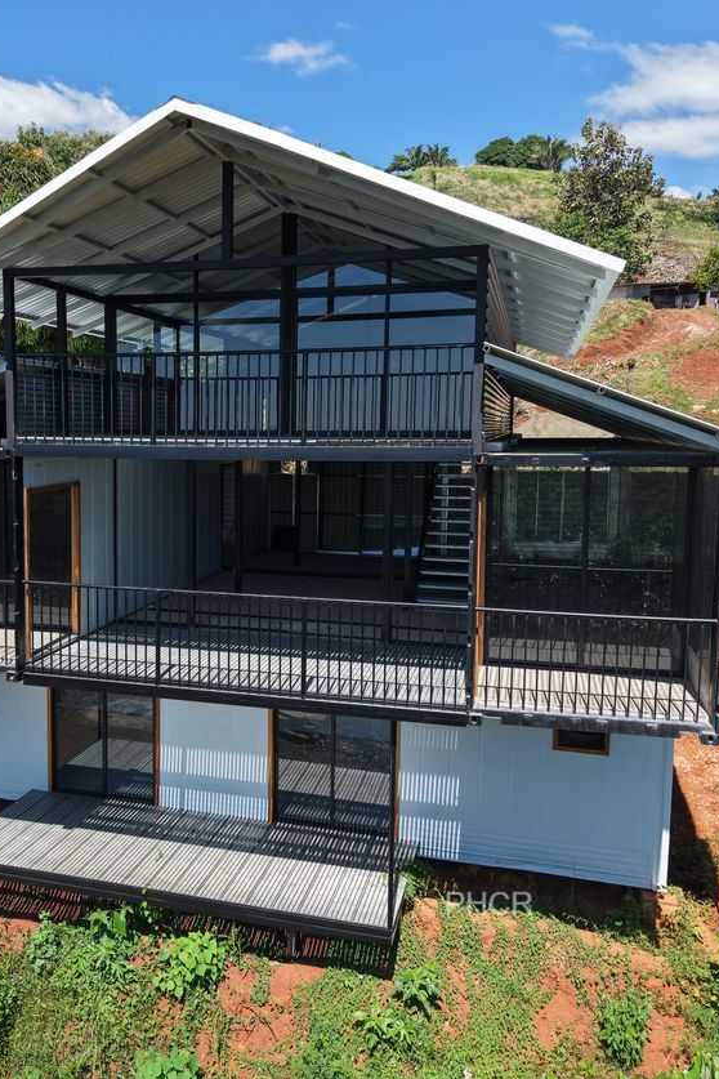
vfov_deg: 55.8
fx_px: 1019
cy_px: 529
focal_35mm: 34
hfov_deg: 38.3
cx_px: 222
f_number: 1.8
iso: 200
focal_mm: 8.67
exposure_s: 1/3000
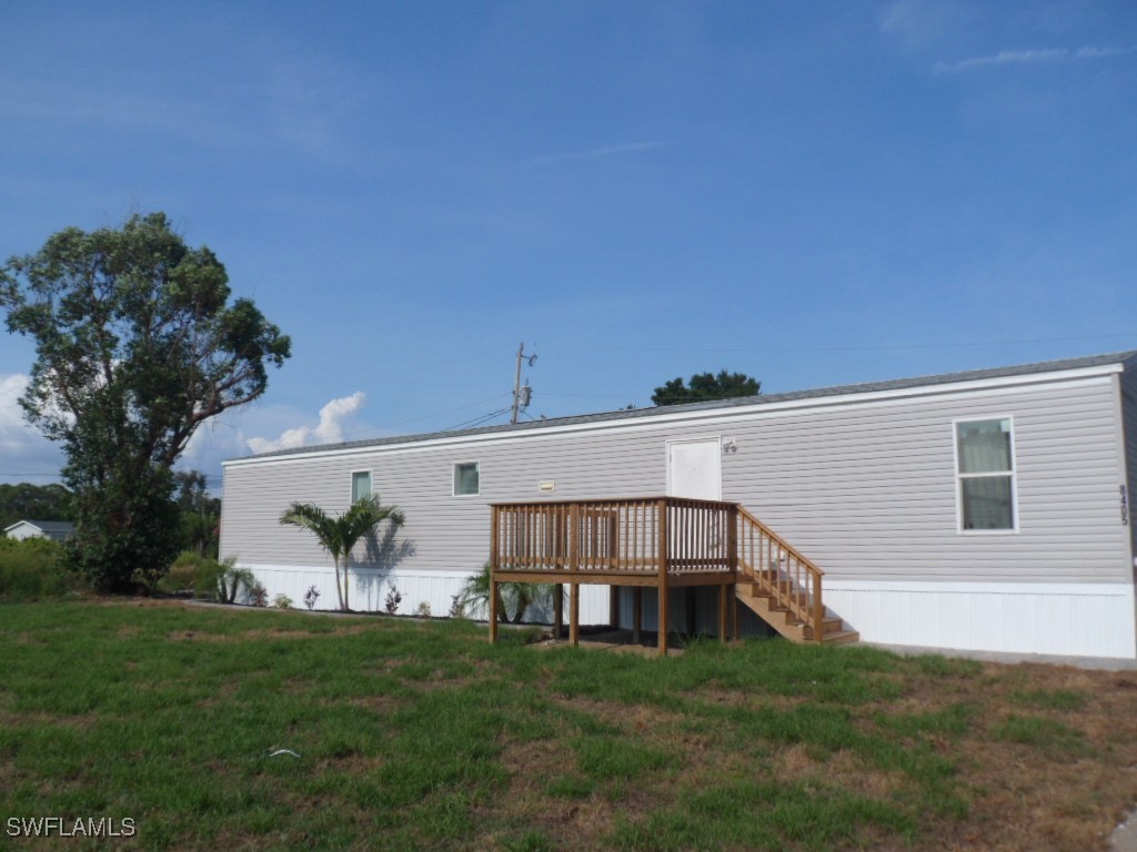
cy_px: 426
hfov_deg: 65.3
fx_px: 887
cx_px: 568
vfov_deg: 51.4
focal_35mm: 27
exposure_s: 1/250
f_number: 9.2
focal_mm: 4.9
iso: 80
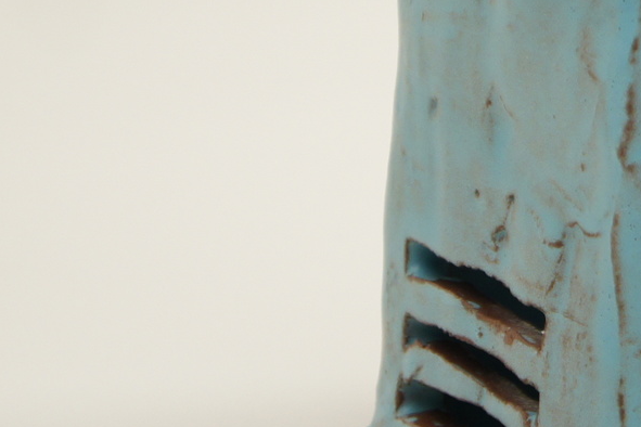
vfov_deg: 5.7
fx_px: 4291
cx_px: 937
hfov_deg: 8.4
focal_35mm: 241
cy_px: 15
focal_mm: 38
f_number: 4.5
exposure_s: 1/60
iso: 320
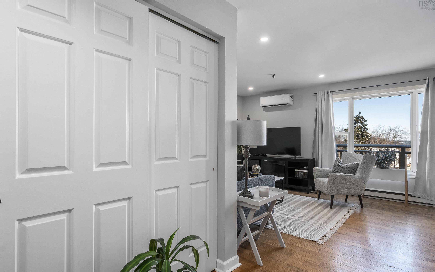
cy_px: 146
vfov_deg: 62.2
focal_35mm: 19
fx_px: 225
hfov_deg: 88.0
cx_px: 219
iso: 320
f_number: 10
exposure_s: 1/60
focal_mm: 12
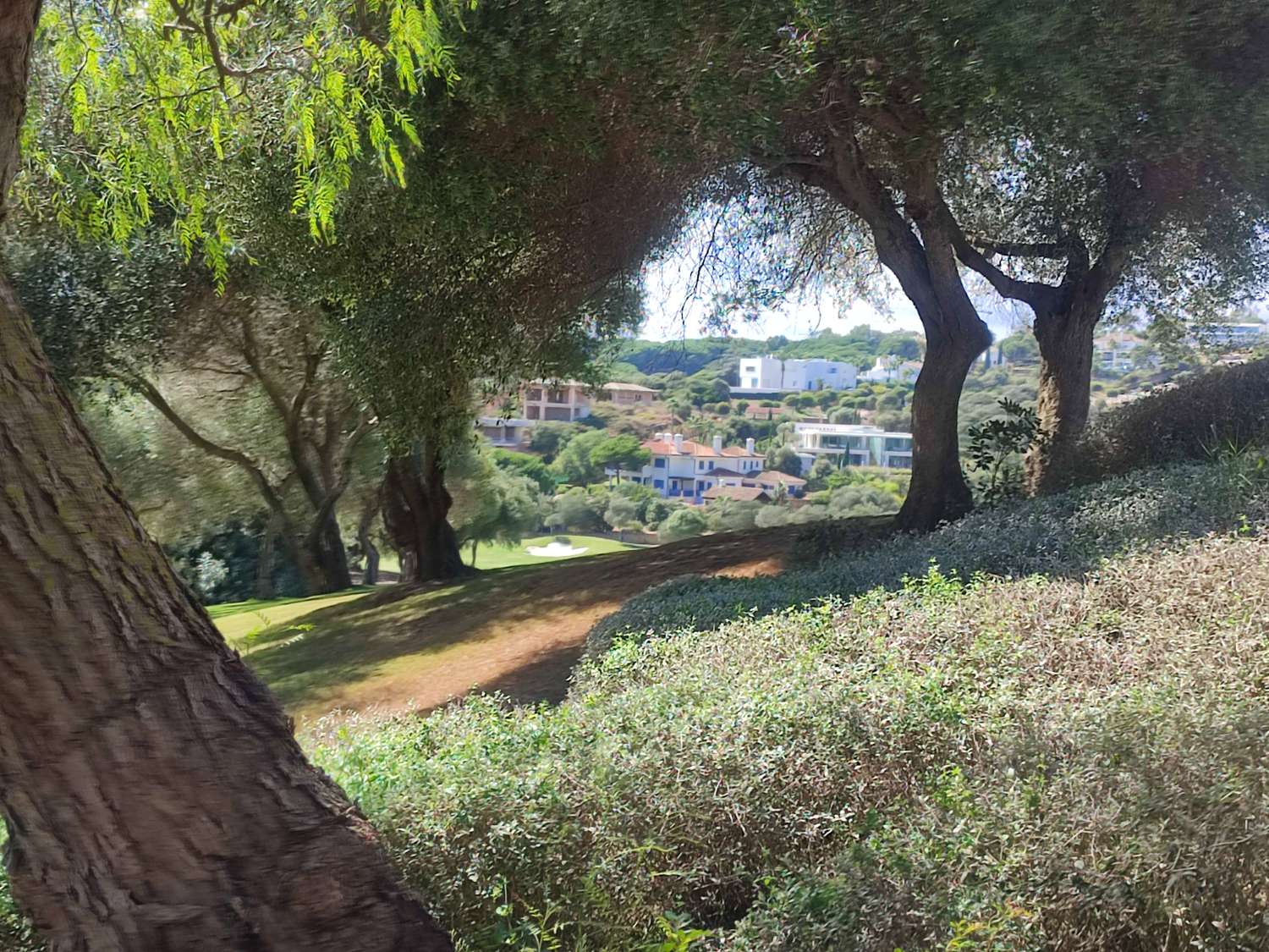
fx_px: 880
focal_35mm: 24
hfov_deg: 71.6
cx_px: 634
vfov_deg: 56.8
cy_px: 476
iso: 50
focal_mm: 5.89
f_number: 1.89
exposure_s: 1/293
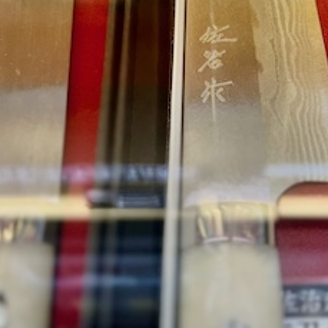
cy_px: 66
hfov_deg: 23.1
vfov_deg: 23.0
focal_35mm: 74
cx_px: 254
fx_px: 793
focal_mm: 6.76
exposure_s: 1/100
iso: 50
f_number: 1.78
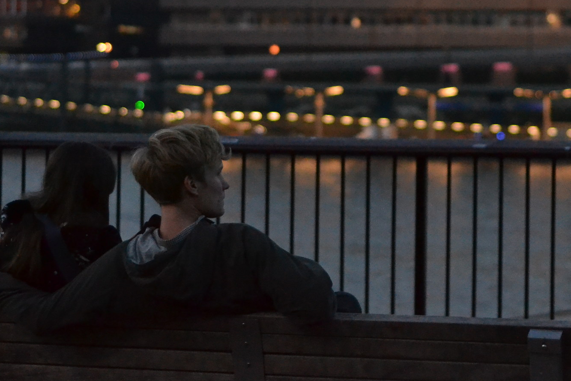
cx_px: 353
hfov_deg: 15.2
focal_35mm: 135
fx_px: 2141
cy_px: 54
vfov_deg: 10.1
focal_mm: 50
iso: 3200
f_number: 2.2
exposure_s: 1/800
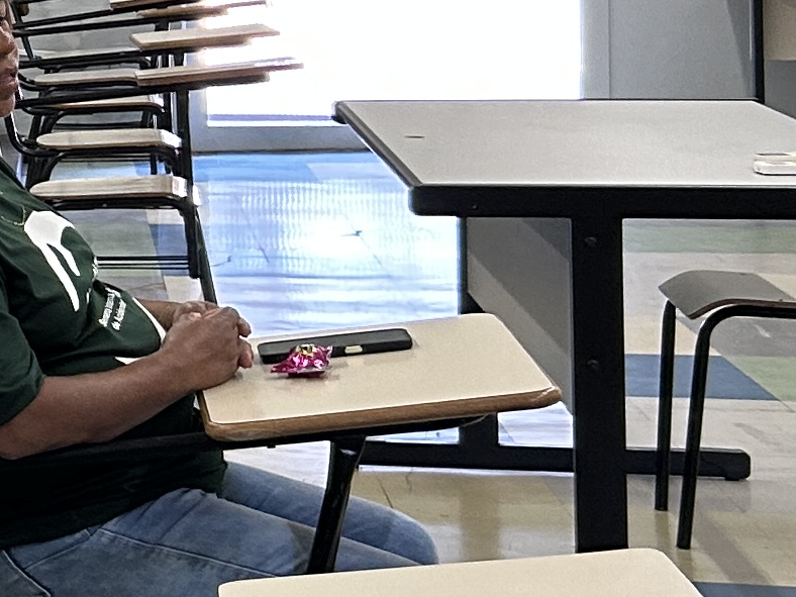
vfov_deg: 11.0
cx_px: -1028
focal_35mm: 133
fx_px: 3058
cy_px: -24
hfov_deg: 12.2
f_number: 1.5
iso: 125
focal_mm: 5.7
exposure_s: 1/120
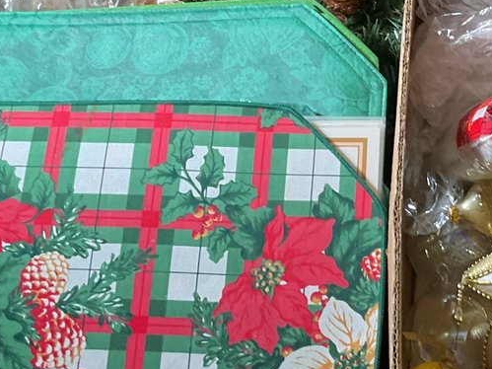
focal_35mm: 88
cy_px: 33
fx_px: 1250
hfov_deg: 21.4
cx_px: 502
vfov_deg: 16.5
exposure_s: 1/60
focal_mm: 3
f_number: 1.8
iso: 100
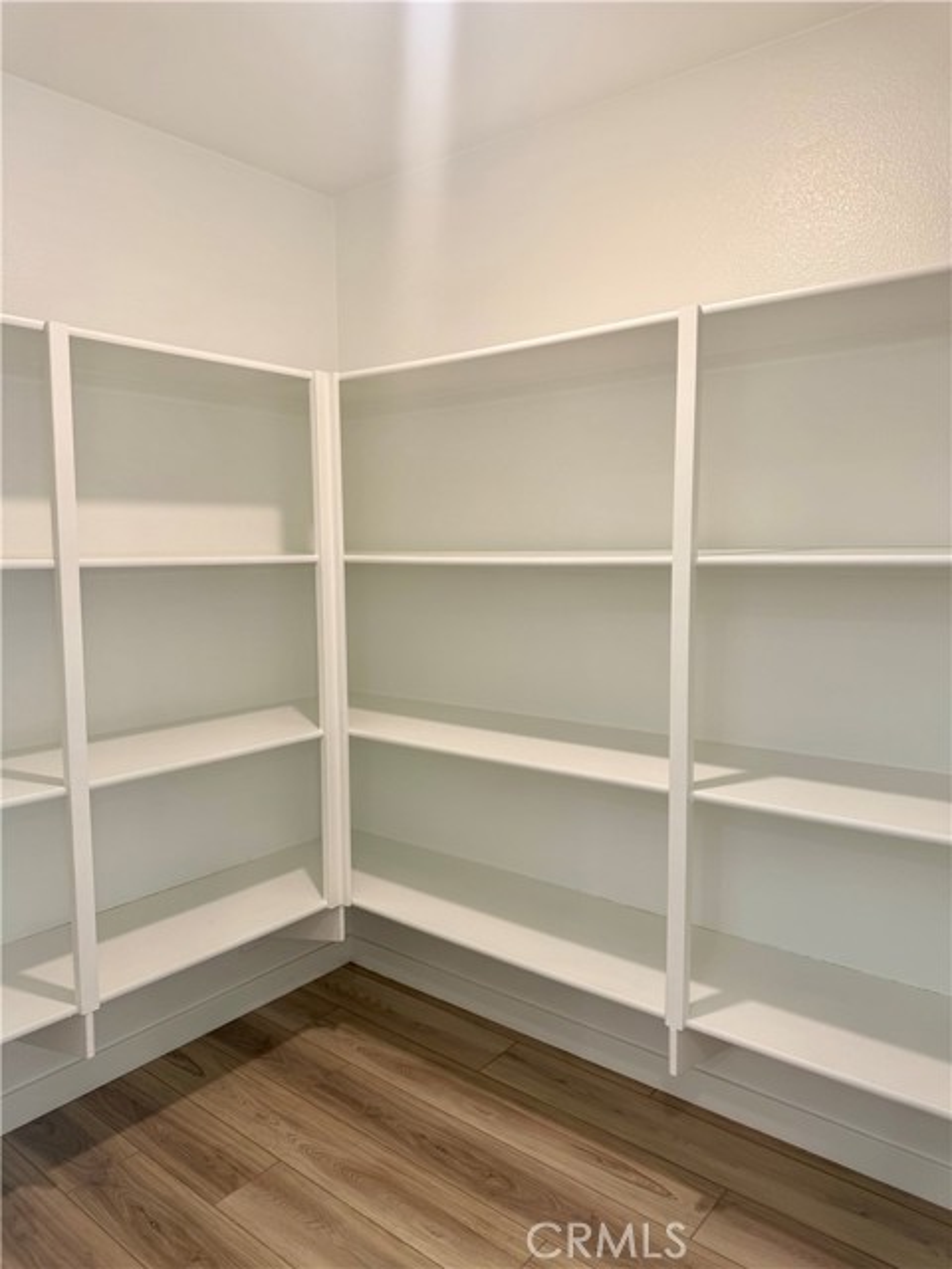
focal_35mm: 24
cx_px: 476
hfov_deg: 56.8
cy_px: 634
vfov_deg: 71.6
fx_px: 880
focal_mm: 6.76
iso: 125
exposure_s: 1/120
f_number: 1.78
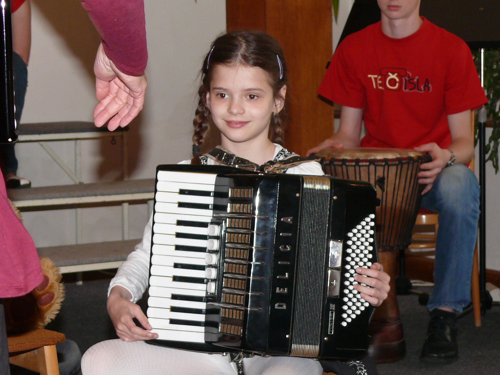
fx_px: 1704
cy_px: 188
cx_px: 250
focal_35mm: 118
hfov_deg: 16.7
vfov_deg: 12.6
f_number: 3.2
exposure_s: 1/125
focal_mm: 17.6
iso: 200
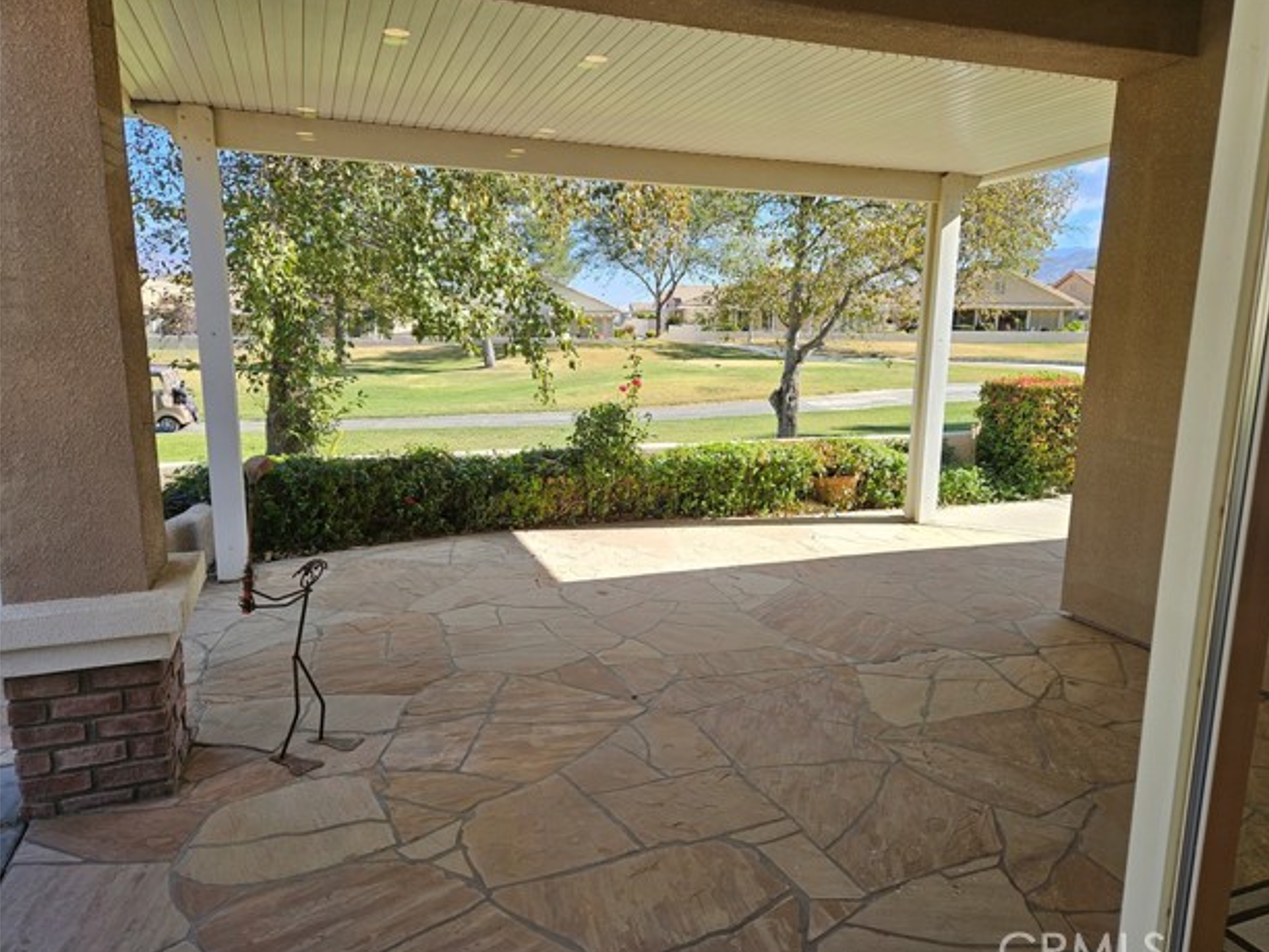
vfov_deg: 56.8
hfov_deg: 71.6
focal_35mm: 24
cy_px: 484
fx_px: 880
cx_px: 660
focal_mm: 5.4
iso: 25
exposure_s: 1/359
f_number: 1.8
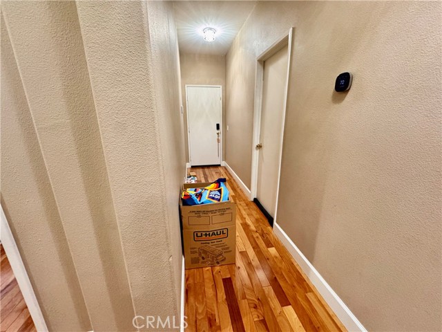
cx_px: 221
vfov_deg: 85.7
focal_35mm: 14
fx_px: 179
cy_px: 166
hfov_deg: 102.1
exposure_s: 1/60
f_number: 2.2
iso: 640
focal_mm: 2.22
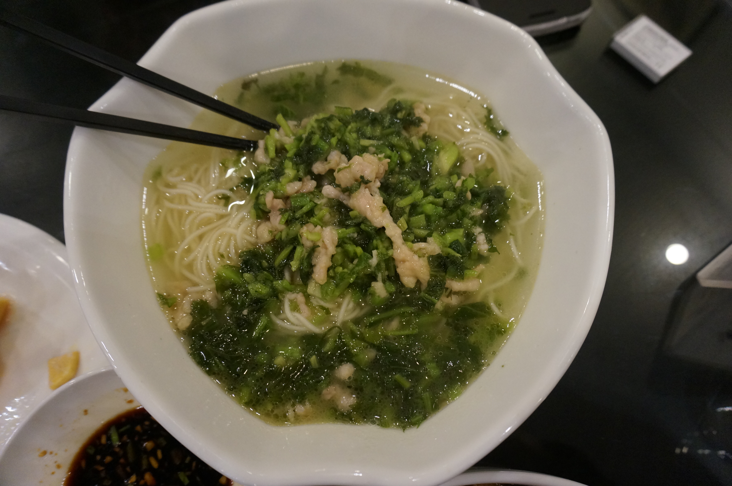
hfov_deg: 73.8
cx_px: 366
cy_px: 243
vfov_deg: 53.0
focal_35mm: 24
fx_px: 487
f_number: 4
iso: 2000
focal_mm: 16
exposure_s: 1/160
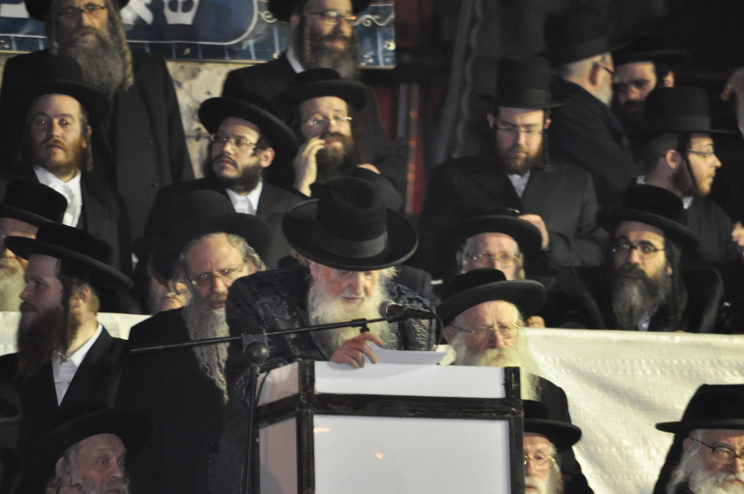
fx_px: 8667
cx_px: 372
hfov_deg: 4.9
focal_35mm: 420
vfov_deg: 3.3
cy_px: 247
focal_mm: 280
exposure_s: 1/80
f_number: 5.6
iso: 2000
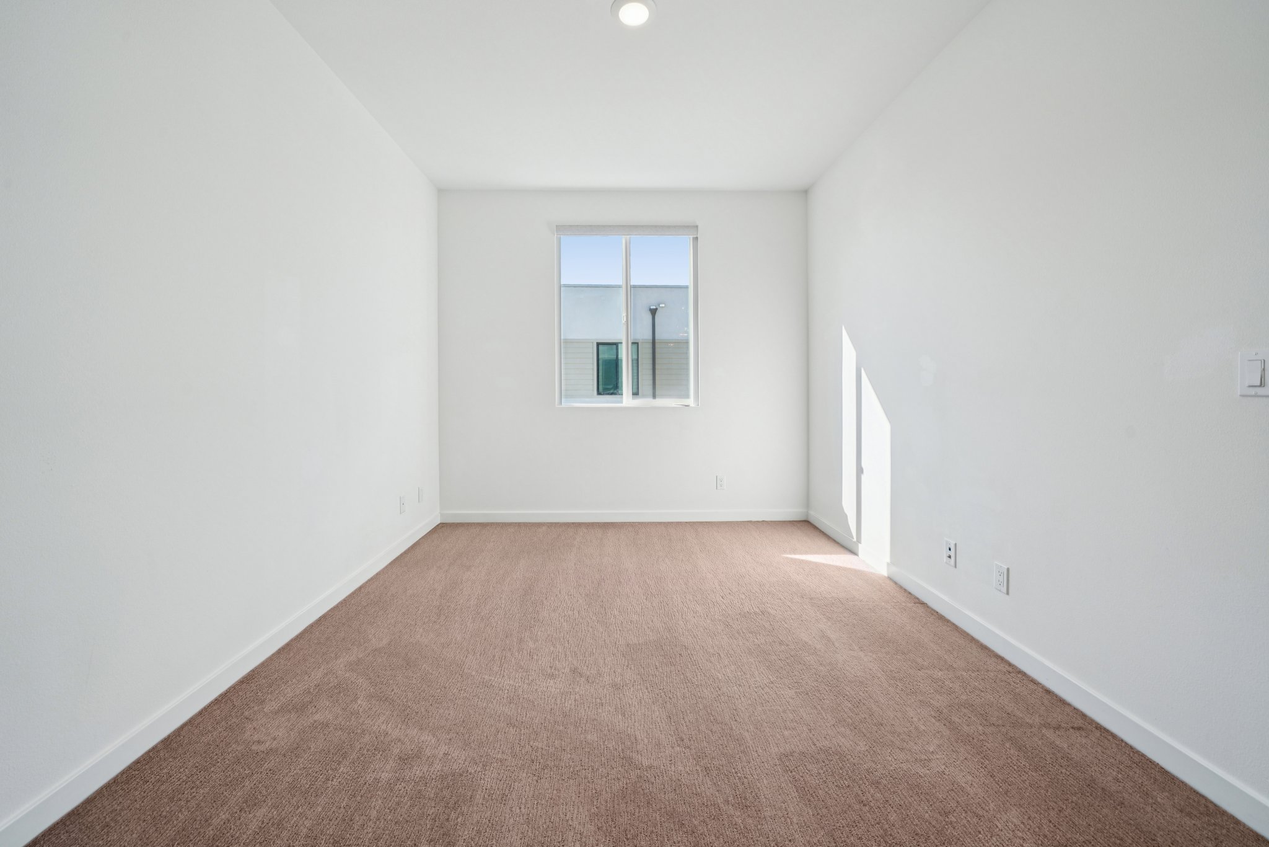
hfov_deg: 108.3
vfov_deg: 85.4
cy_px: 424
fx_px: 458
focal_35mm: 13
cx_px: 634
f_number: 8
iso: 100
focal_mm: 13
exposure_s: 1/40
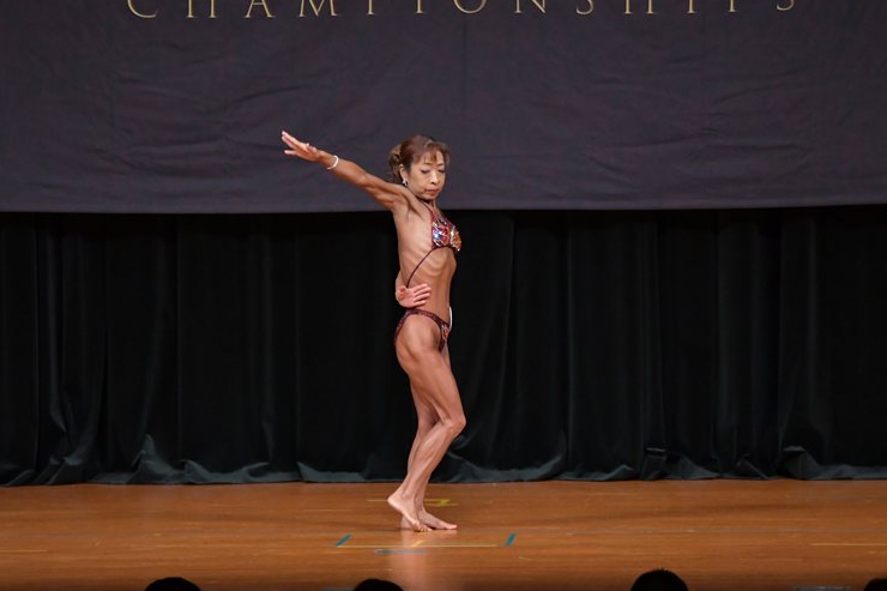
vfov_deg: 5.1
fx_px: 6577
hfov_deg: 7.7
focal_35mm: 267
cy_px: 291
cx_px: 456
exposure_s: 1/400
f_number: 5.6
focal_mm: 170
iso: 4000
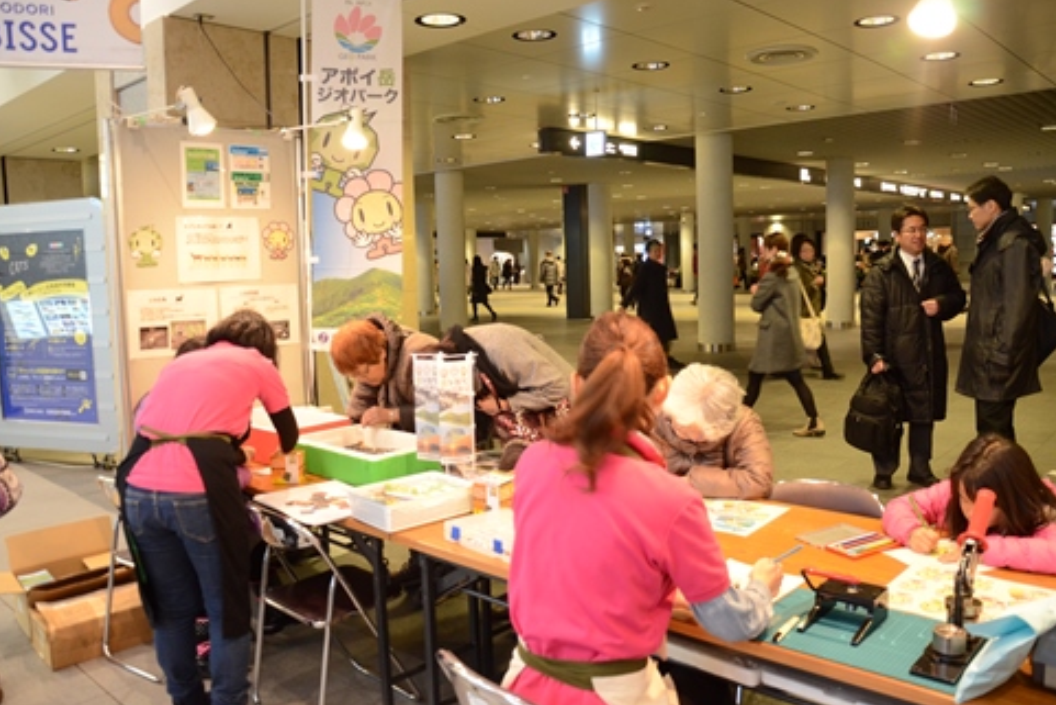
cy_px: 350
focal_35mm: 28
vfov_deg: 46.4
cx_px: 523
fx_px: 822
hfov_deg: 65.5
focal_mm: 18
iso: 1600
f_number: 4
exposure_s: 1/50
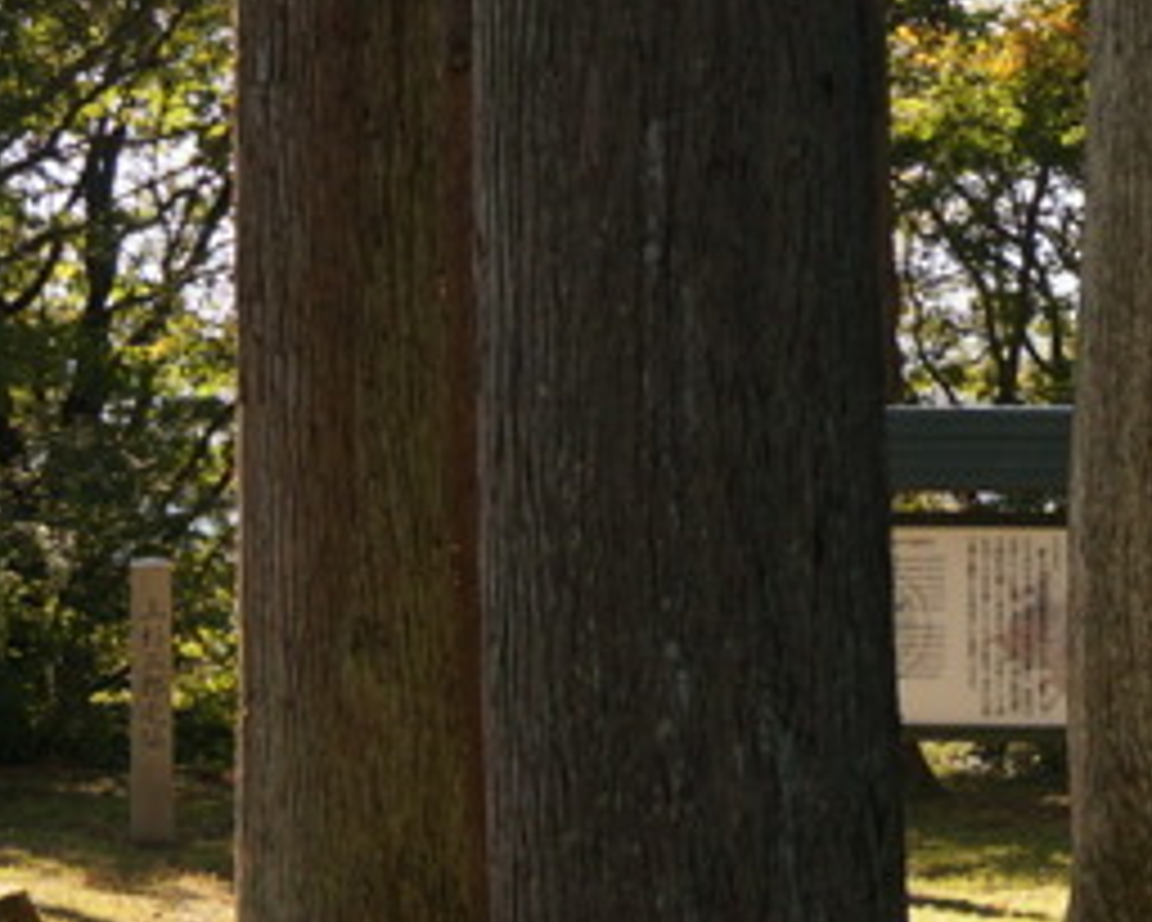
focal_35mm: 186
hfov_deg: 10.2
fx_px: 6340
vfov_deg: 8.3
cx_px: 1534
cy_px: 315
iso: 100
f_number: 5
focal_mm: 33
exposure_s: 1/400
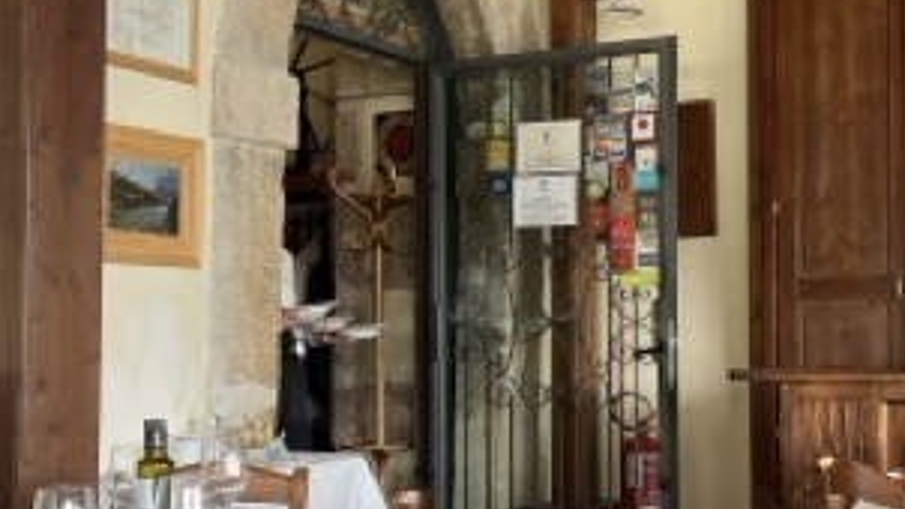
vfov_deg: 20.0
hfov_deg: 34.7
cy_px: 293
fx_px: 1440
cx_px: 551
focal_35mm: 60
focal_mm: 5.7
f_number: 1.5
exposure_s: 1/121
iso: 125
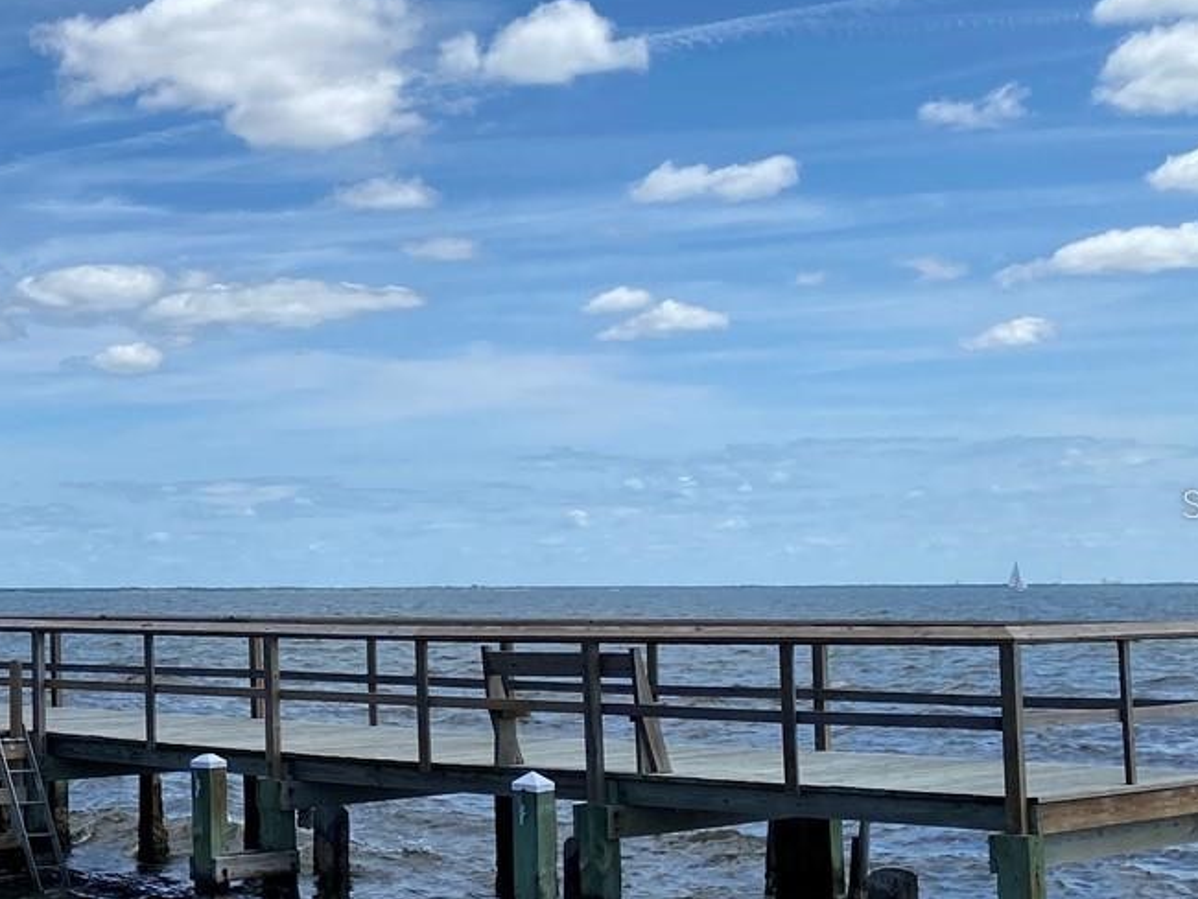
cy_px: 503
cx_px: -118
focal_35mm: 64
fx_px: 2216
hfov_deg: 27.7
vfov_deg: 22.9
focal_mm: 4.25
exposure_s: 1/4608
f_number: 1.8
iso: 32
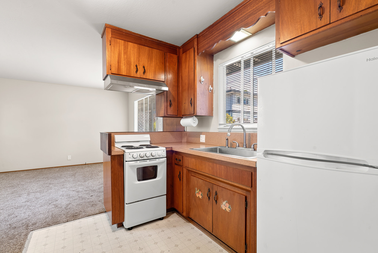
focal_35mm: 16
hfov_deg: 96.7
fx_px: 168
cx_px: 189
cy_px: 126
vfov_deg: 73.8
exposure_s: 1/2.5
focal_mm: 16
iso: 400
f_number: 9
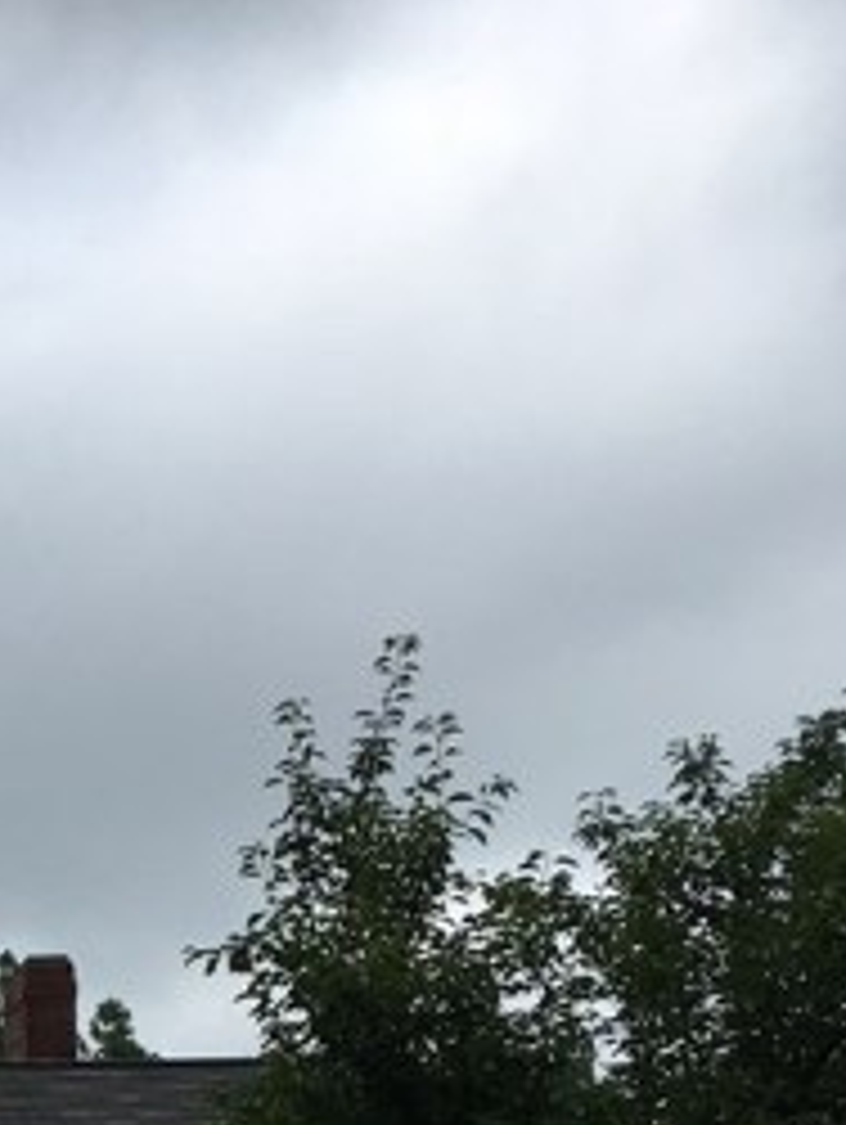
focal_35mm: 89
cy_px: 1544
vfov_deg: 19.8
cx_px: -292
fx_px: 2895
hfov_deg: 15.7
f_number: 2.2
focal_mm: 4.15
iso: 25
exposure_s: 1/1876
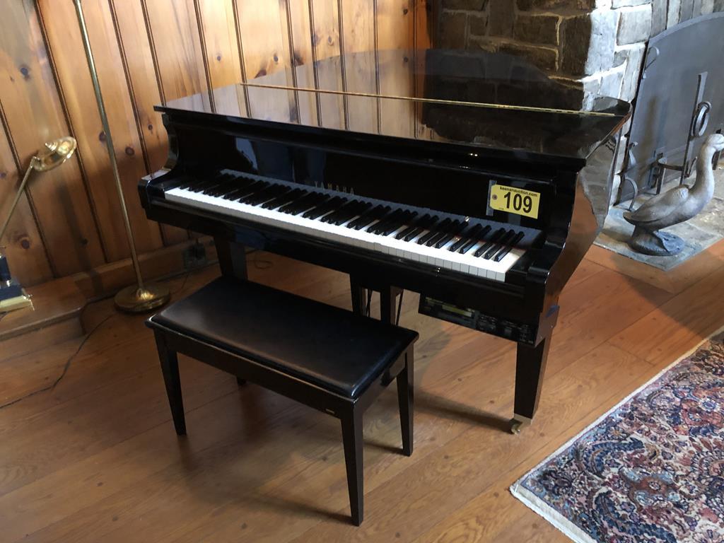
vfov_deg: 49.7
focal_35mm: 28
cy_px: 272
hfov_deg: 63.4
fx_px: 586
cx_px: 362
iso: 125
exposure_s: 1/4
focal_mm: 4
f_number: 1.8
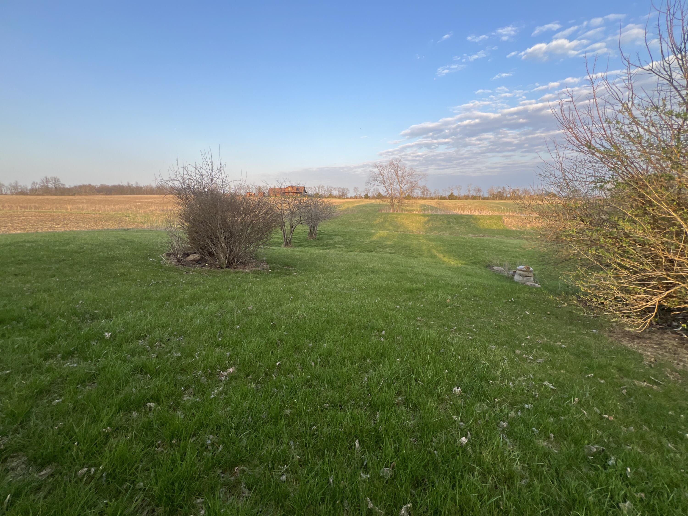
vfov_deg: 89.9
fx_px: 258
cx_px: 344
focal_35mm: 13
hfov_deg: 106.2
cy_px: 258
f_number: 1.8
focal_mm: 1.57
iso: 32
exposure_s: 1/344
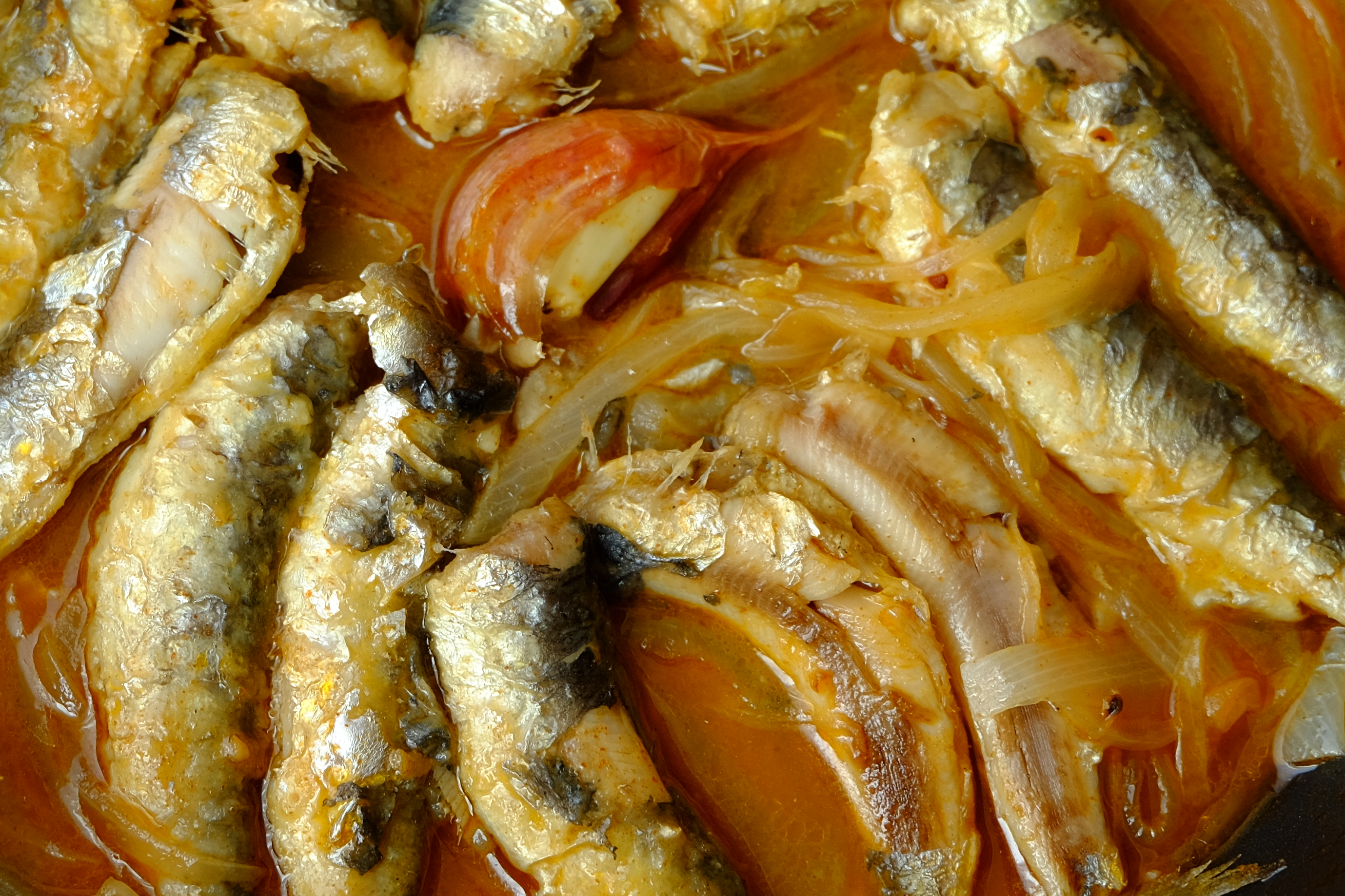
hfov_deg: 23.1
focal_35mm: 87
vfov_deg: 15.7
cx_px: 270
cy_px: 426
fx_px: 3250
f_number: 5
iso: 320
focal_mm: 32.5
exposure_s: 1/60
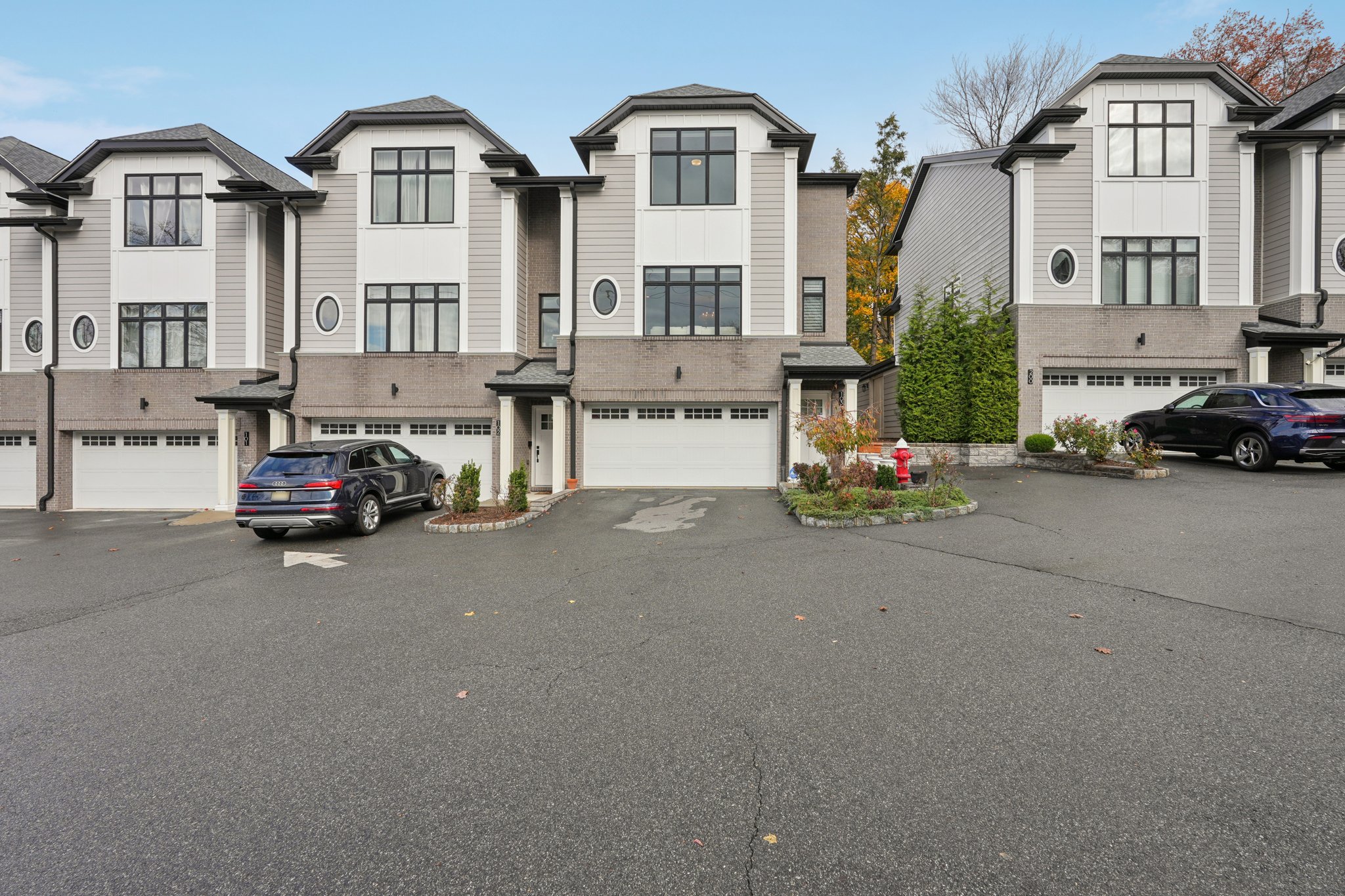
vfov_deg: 73.7
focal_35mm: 16
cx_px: 672
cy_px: 448
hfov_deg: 96.7
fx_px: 598
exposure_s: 1/125
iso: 100
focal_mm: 16
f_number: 8
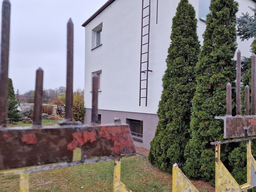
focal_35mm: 23
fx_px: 170
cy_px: 96
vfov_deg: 58.9
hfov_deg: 73.9
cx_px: 128
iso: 50
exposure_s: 1/182
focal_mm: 6.4
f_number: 1.8
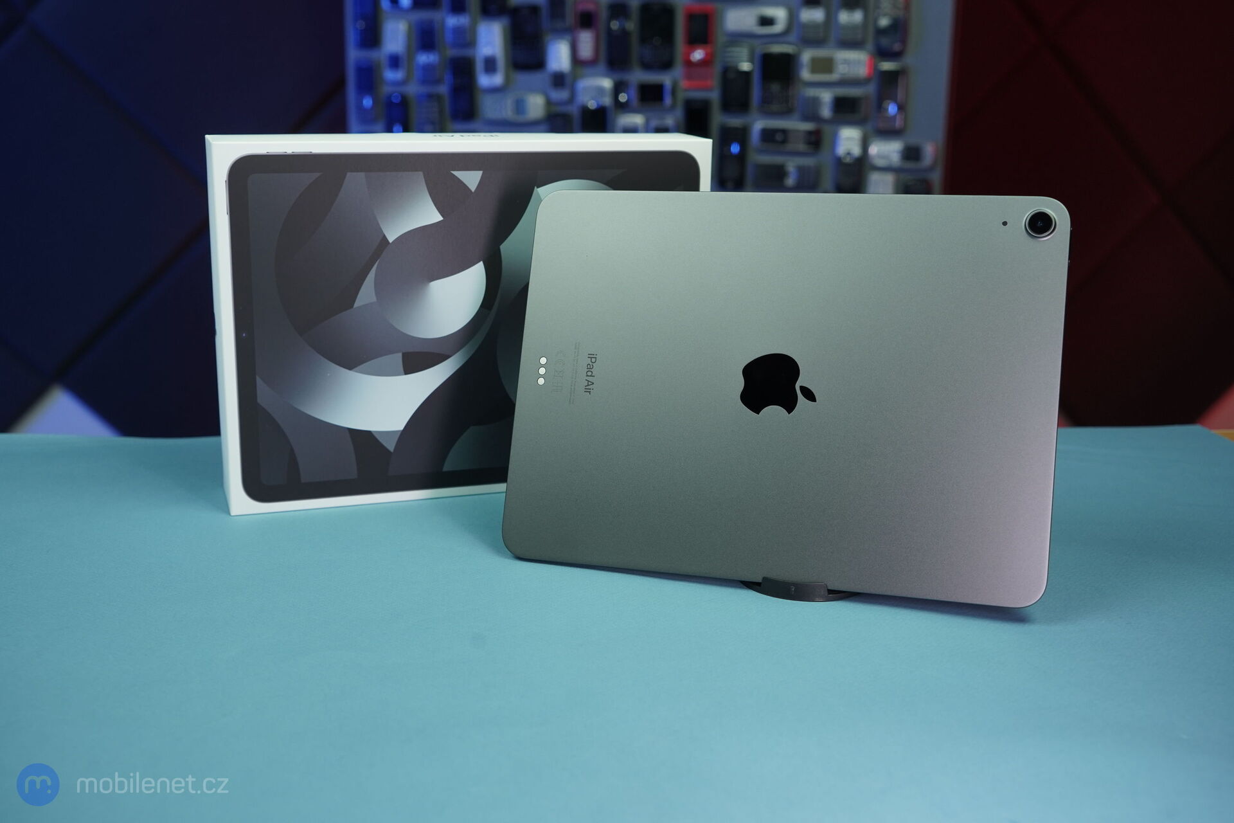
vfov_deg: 34.2
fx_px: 1337
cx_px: 617
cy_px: 412
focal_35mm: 39
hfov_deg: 49.6
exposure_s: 1/160
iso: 1000
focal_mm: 39
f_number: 6.3
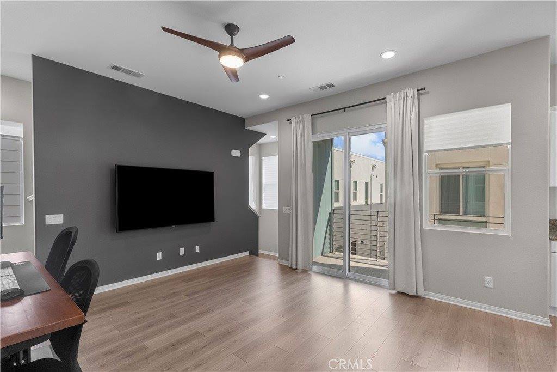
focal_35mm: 16
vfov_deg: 73.8
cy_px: 186
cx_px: 278
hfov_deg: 96.7
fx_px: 248
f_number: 8
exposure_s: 1/50
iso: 2000
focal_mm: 16
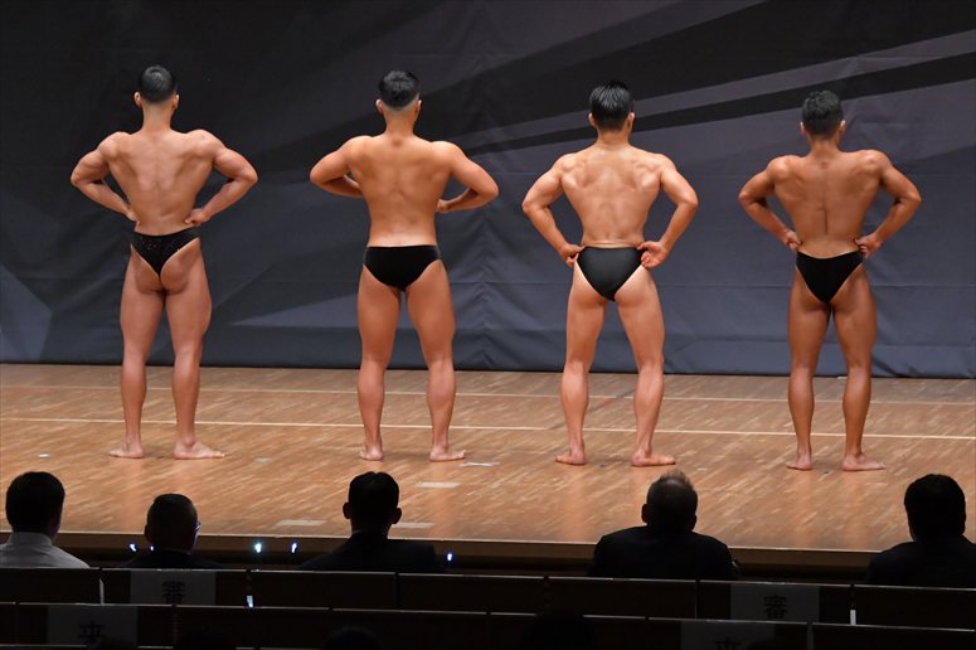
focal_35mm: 187
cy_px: 325
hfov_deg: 11.0
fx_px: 5067
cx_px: 488
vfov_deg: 7.3
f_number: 5.6
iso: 6400
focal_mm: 125
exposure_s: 1/400
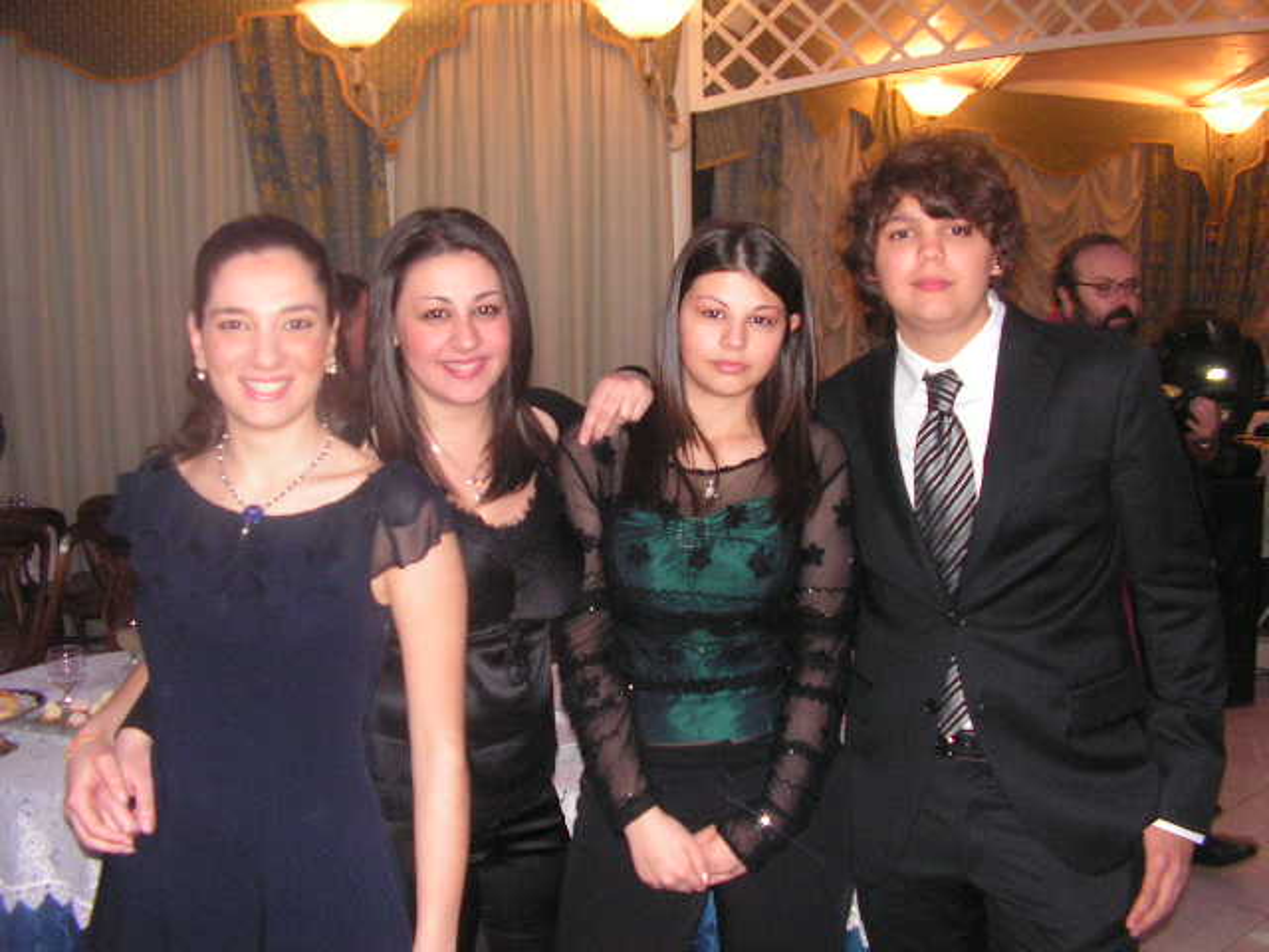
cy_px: 476
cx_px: 634
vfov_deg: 39.7
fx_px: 1320
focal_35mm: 36
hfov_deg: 51.4
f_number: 3.2
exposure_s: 1/40
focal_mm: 6
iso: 200
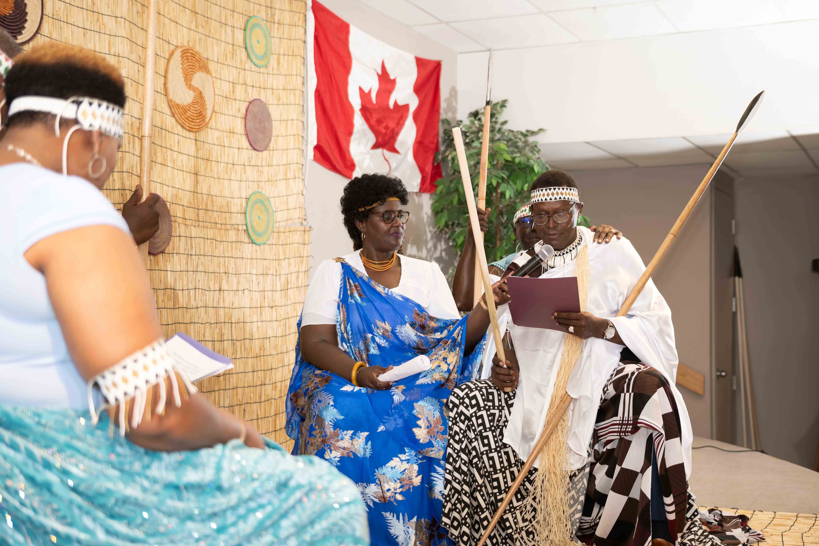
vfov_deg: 25.8
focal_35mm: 52
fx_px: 1194
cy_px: 273
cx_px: 410
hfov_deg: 37.9
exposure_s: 1/160
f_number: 2
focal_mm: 35
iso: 160
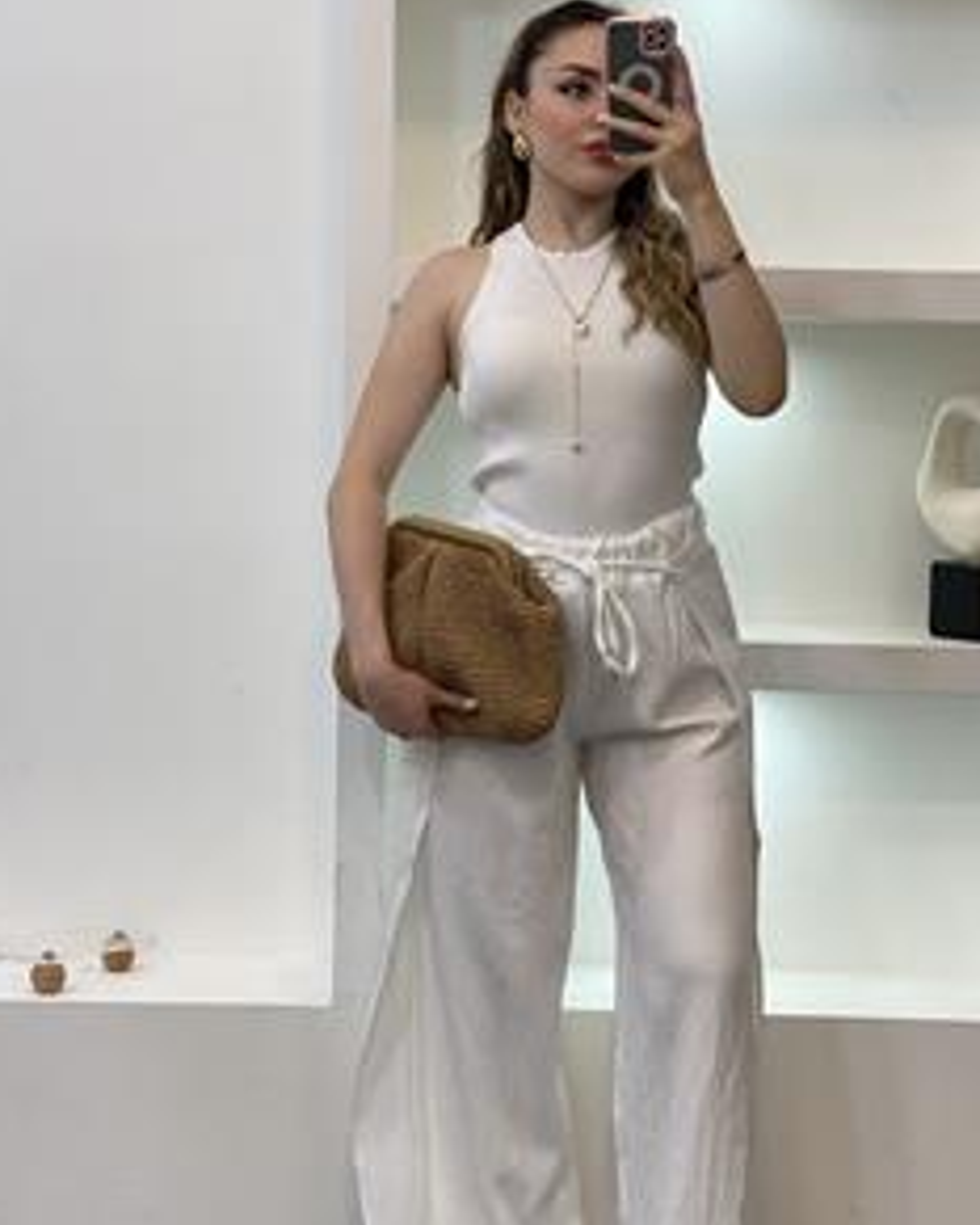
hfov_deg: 21.3
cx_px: 492
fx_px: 2609
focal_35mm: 72
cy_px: 688
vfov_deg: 26.4
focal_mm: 6
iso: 64
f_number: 2
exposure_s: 1/100
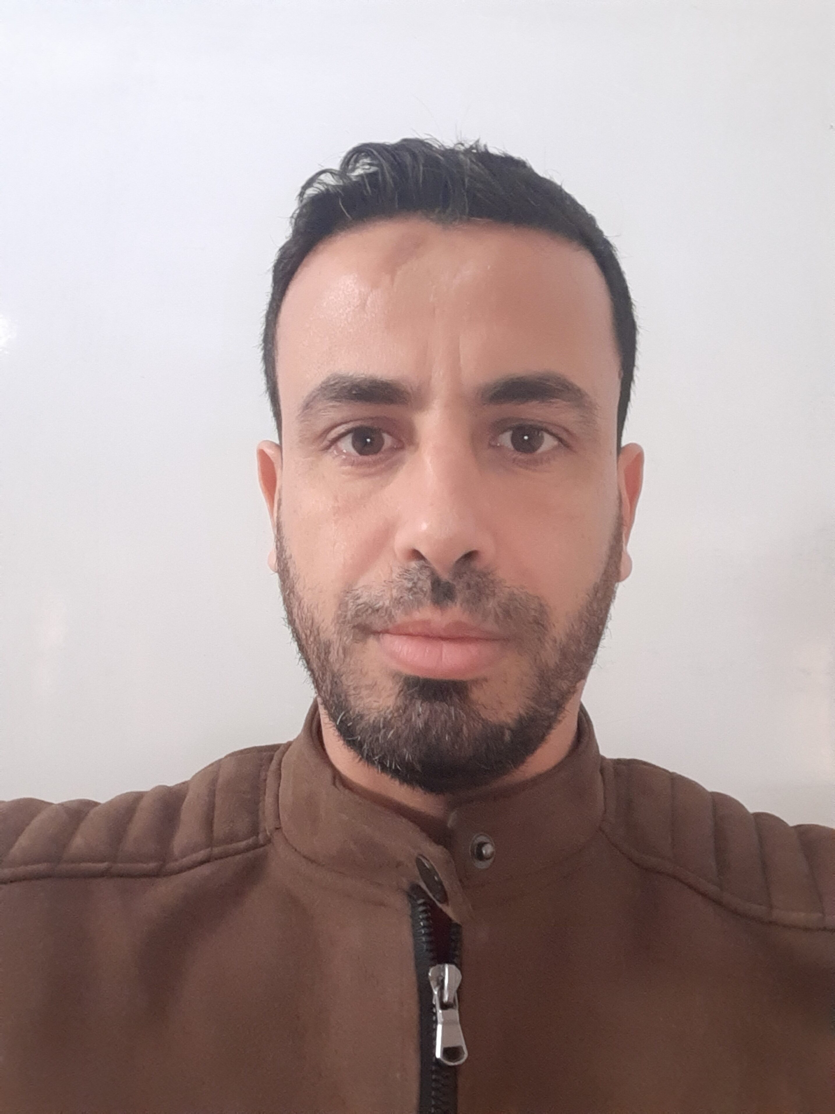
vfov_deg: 58.4
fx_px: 997
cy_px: 557
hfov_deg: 45.4
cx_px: 418
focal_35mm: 31
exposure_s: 1/17
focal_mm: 3.4
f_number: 2
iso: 800
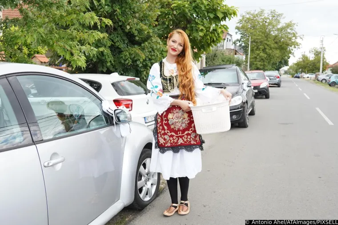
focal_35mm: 36
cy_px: 112
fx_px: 338
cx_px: 169
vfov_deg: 36.9
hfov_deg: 53.1
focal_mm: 24
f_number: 4
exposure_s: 1/4000
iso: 3200
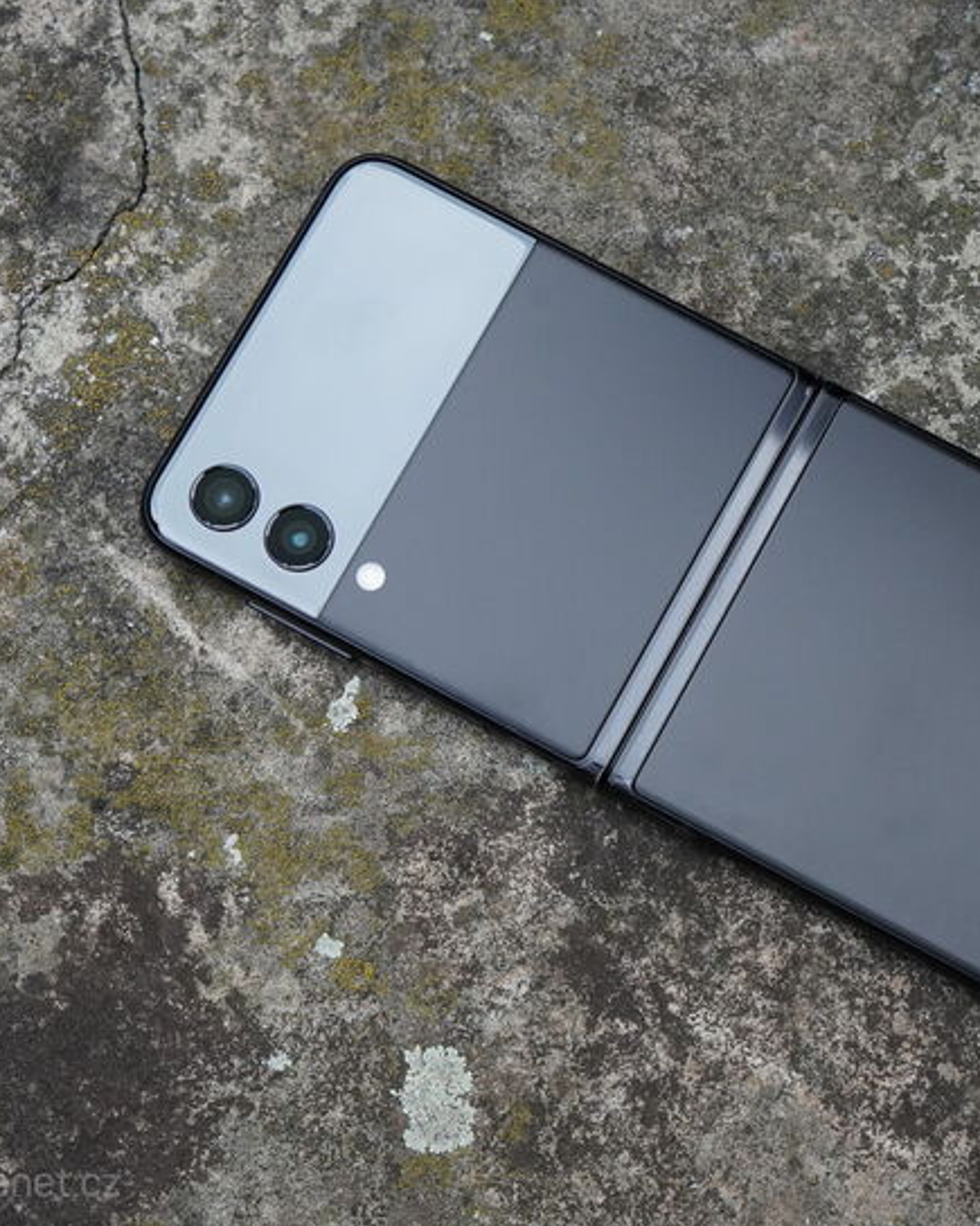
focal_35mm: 70
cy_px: 620
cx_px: 707
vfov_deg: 27.1
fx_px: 2539
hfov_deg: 21.7
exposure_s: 1/160
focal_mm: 49
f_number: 7.1
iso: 2500
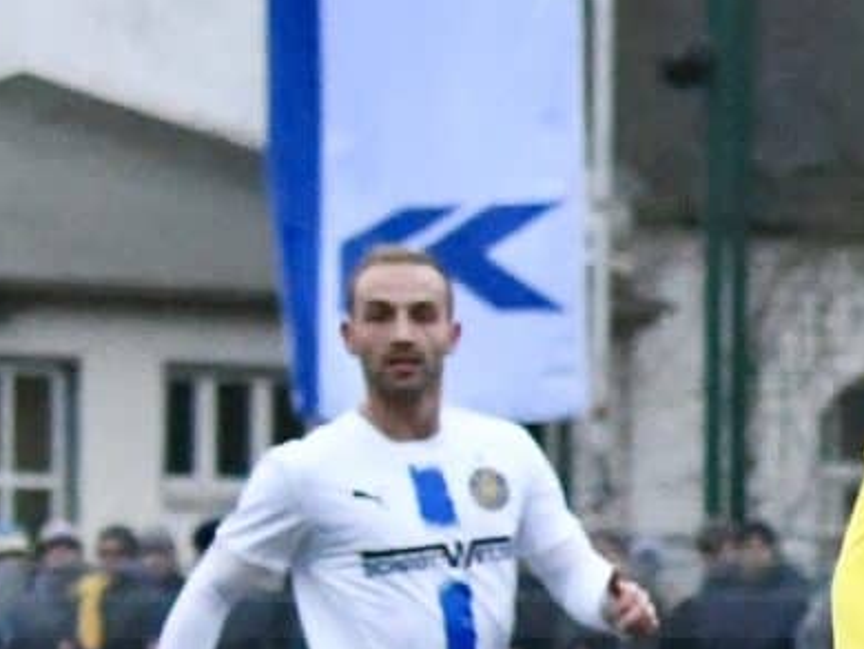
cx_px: 2020
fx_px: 10839
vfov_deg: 3.4
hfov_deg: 4.5
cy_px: 1033
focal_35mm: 434
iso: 8000
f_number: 4.5
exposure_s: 1/1600
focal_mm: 86
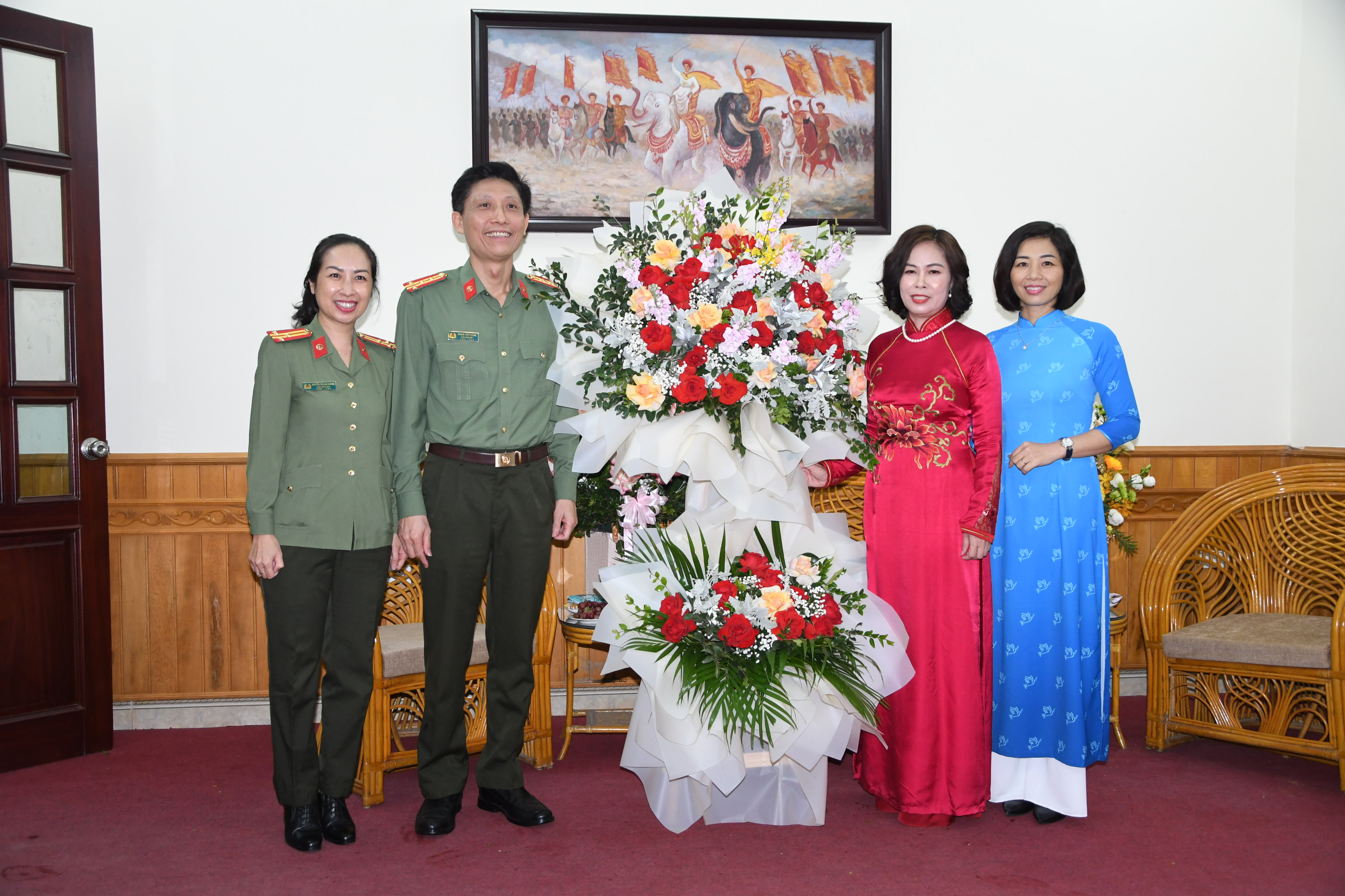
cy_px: 448
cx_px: 672
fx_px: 1345
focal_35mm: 36
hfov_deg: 53.1
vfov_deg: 36.9
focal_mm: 24
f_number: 3.8
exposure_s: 1/200
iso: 1000
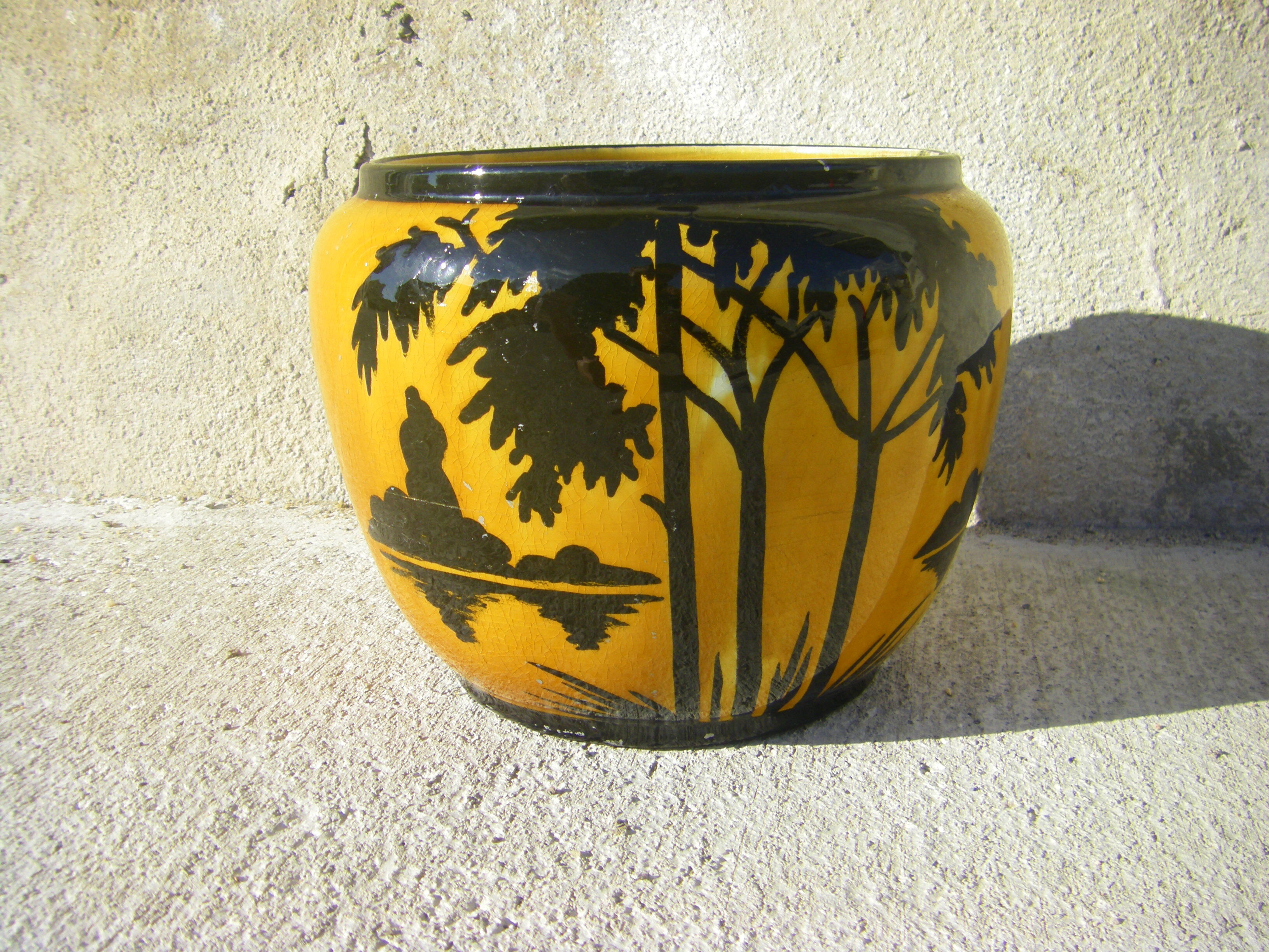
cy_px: 476
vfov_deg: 37.7
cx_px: 634
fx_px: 1393
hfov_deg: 49.0
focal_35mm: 38
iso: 64
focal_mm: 6.3
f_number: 7
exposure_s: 1/125
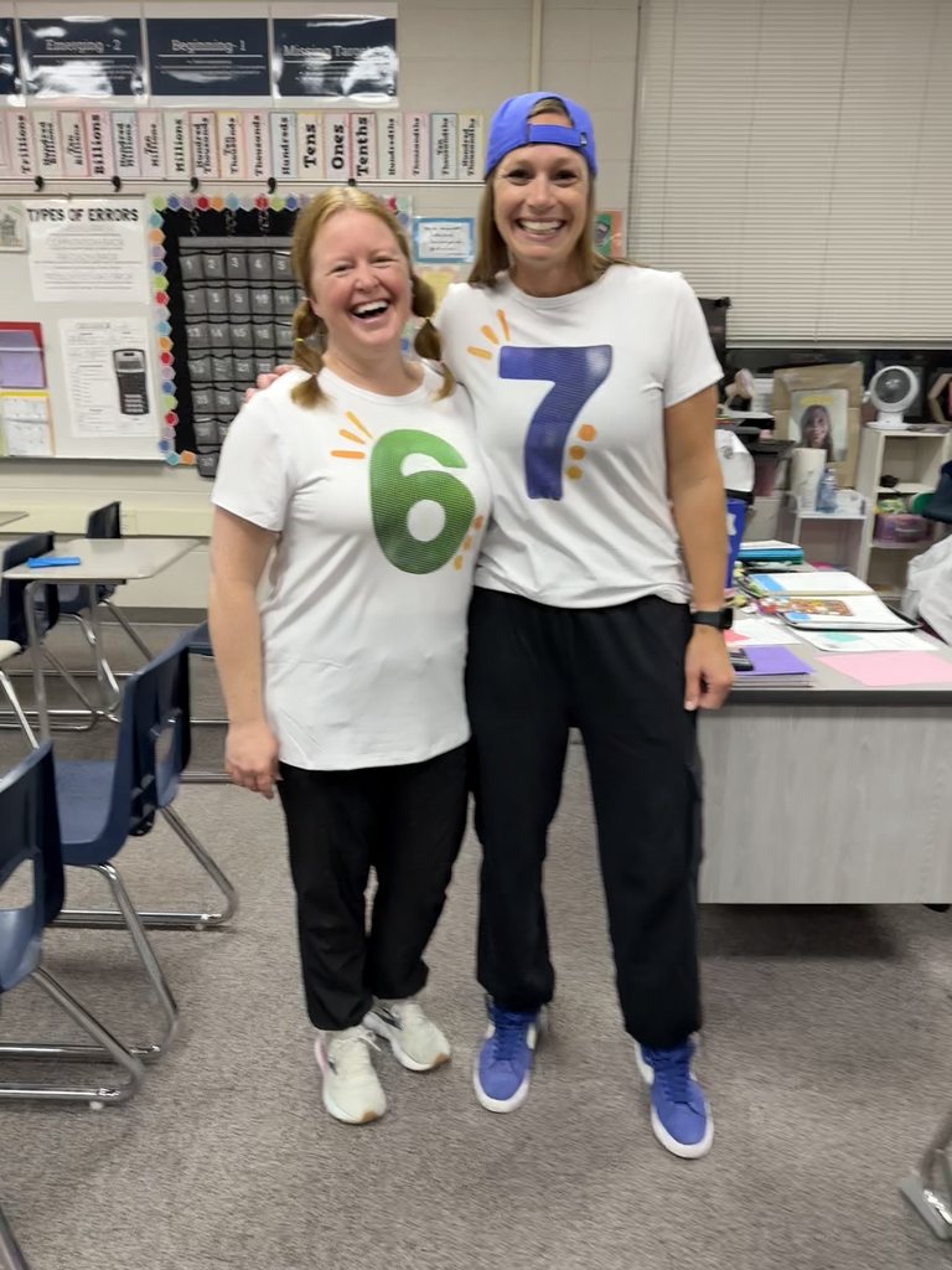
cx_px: 476
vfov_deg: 71.6
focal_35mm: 24
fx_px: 880
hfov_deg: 56.8
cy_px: 635
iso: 160
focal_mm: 6.76
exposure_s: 1/60
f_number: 1.78
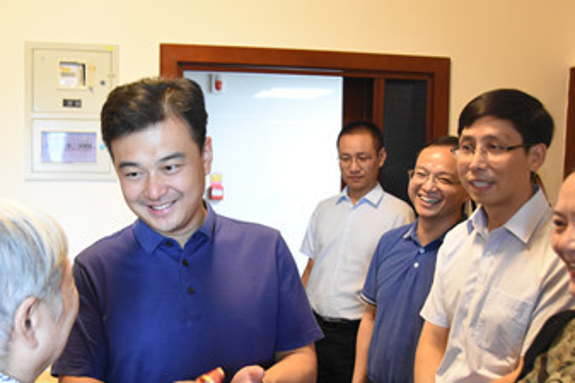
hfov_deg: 39.9
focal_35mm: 49
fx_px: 782
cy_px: 271
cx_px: 195
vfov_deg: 27.2
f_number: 3.8
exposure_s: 1/40
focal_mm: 22
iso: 2200
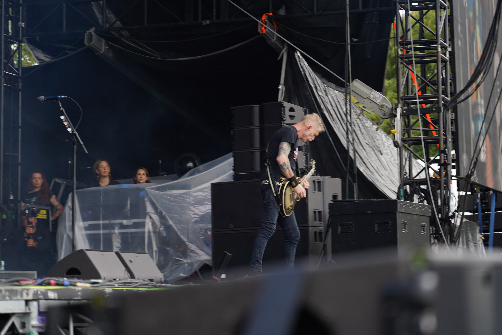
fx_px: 1464
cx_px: 251
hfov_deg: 19.5
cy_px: 168
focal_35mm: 105
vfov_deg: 13.0
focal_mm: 105
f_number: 4
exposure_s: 1/125
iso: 100
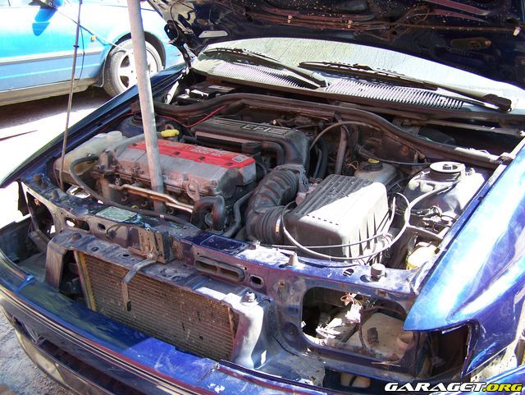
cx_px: 262
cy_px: 198
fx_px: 577
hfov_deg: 48.9
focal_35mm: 38
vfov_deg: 37.8
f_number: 2.8
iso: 80
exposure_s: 1/100
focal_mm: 6.3
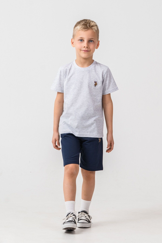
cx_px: 81
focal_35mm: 108
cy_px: 122
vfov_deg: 18.9
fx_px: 729
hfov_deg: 12.7
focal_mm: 72
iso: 160
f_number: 7.1
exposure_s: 1/160
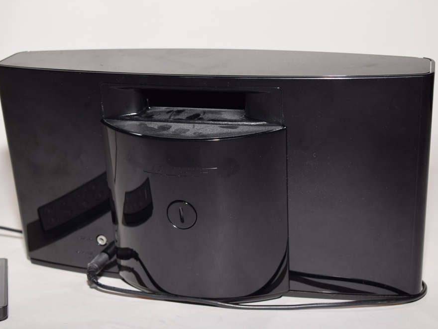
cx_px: 213
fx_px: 747
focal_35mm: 59
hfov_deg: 32.7
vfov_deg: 24.8
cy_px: 165
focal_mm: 36
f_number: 6.3
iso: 100
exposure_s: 1/60
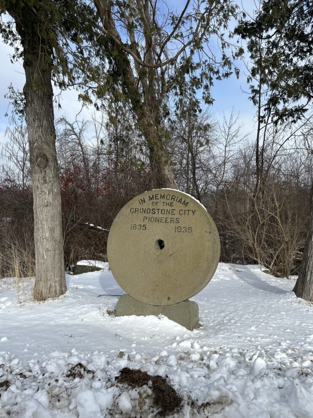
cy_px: 214
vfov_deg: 65.3
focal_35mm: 27
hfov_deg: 51.4
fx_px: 325
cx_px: 162
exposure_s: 1/4115
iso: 50
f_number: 1.5
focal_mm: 5.7
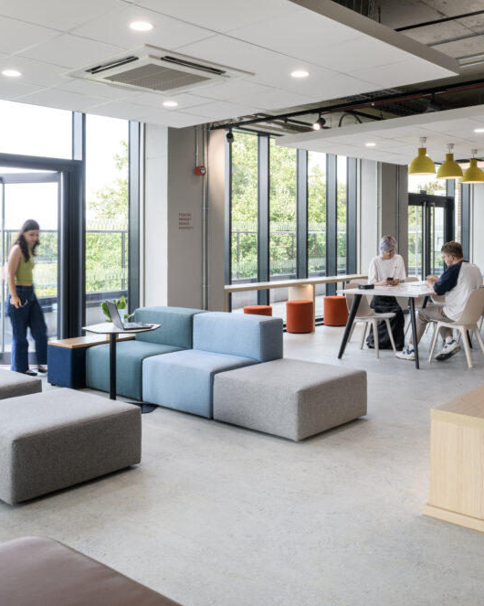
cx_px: 262
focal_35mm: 34
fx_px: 609
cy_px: 304
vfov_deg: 52.9
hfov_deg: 43.3
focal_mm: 24
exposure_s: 1/13
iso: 200
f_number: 11
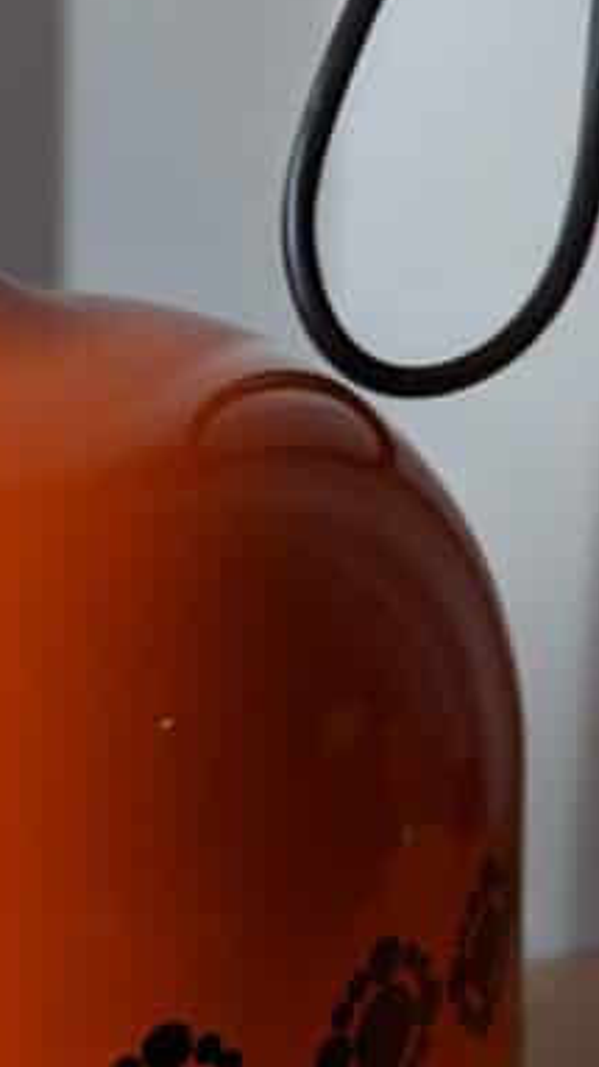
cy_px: 624
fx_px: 1980
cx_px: -244
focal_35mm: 70
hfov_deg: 16.0
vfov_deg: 30.1
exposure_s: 1/162
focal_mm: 6.81
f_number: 1.85
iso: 280
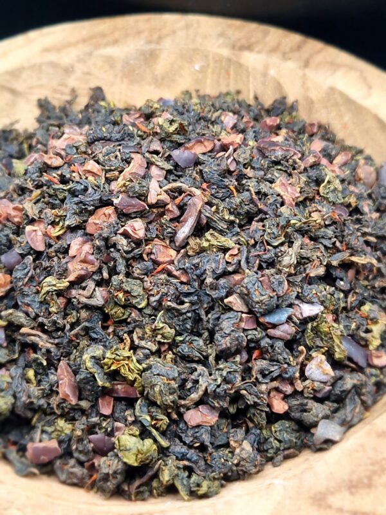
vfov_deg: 73.9
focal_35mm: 23
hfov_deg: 58.9
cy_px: 258
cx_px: 193
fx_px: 342
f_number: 1.8
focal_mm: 5.4
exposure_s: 1/50
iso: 125
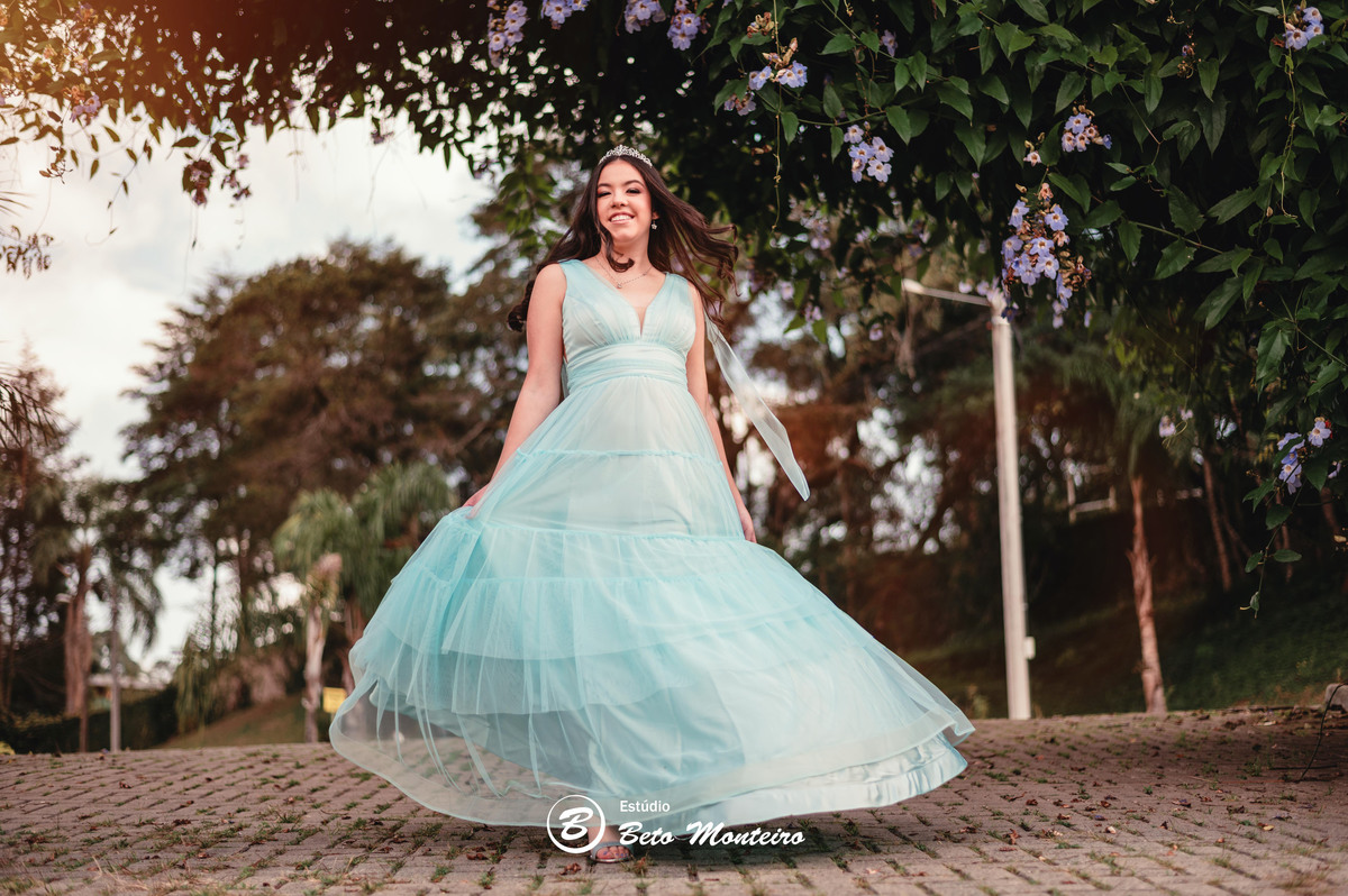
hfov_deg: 39.6
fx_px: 1871
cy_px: 448
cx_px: 674
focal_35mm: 50
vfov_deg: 26.9
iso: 100
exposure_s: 1/640
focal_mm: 50
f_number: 1.8
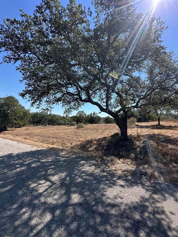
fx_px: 96
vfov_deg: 102.1
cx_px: 89
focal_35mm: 14
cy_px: 118
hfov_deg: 85.7
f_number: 2.2
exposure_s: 1/1553
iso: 40
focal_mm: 2.22
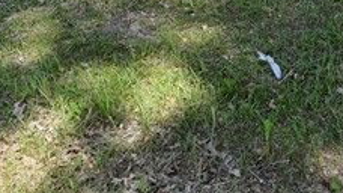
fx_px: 773
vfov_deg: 10.8
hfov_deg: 25.0
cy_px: -342
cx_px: 198
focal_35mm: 85
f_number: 5.6
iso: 100
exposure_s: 1/500
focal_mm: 17
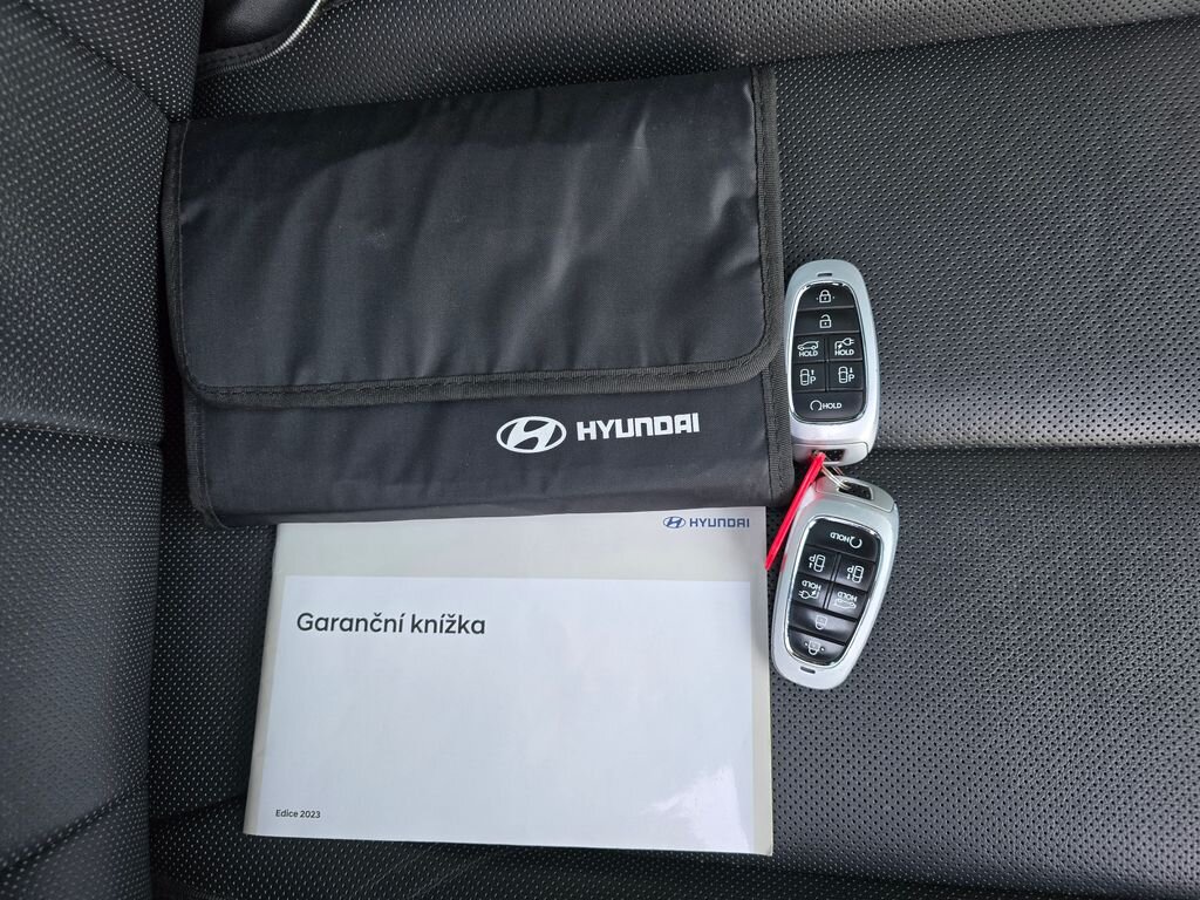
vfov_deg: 58.9
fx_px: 797
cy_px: 450
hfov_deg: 73.9
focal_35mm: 23
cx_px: 600
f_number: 1.7
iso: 320
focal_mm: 6.3
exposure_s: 1/100
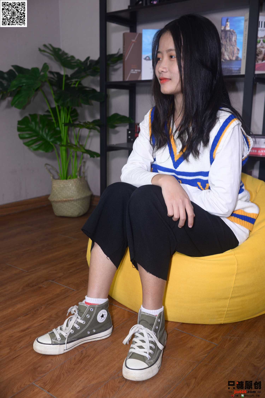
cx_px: 132
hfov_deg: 37.9
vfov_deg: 54.4
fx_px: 386
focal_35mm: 35
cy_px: 199
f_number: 5.6
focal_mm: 35
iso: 500
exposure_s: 1/80
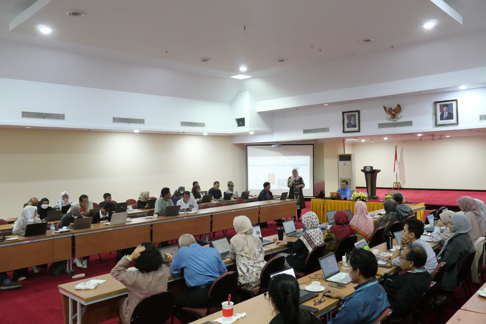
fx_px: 391
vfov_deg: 45.0
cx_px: 243
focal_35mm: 29
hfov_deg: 63.7
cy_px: 162
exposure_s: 1/50
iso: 5000
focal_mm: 14
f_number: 5
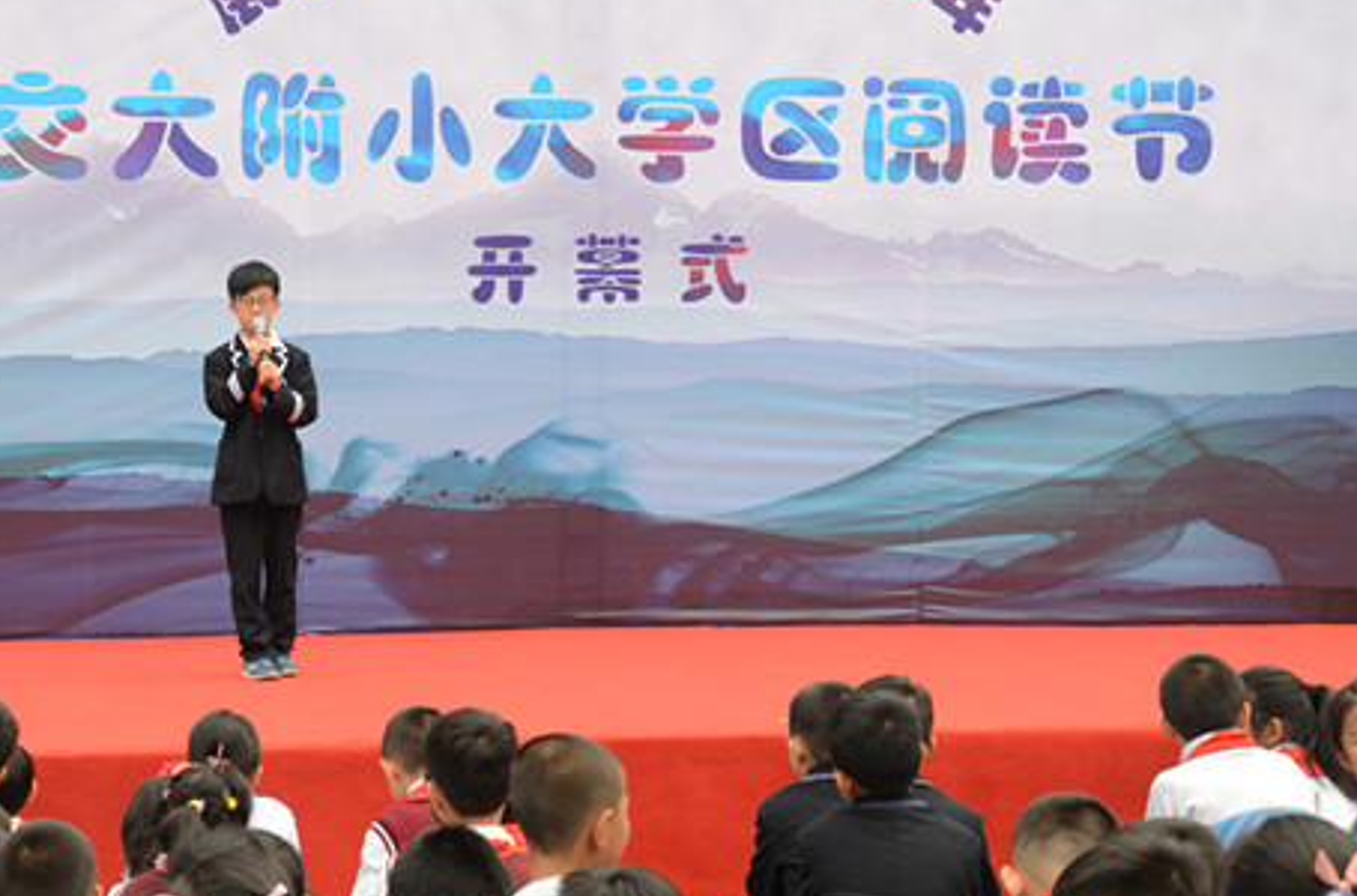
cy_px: 409
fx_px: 3872
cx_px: 610
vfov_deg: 13.2
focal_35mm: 103
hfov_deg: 19.9
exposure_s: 1/320
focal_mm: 52
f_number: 8
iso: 400
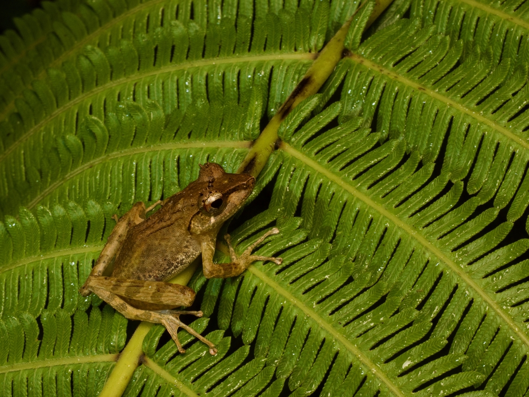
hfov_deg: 16.4
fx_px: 1834
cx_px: 264
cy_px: 198
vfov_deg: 12.3
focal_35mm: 120
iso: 400
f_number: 18
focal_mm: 60
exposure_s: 1/60
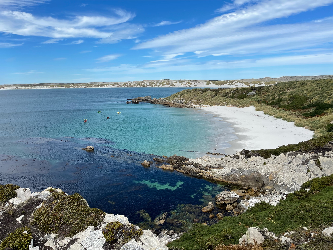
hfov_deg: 67.3
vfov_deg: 53.1
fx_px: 250
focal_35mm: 26
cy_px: 125
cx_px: 166
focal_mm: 5.1
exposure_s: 1/4525
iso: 32
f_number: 1.6
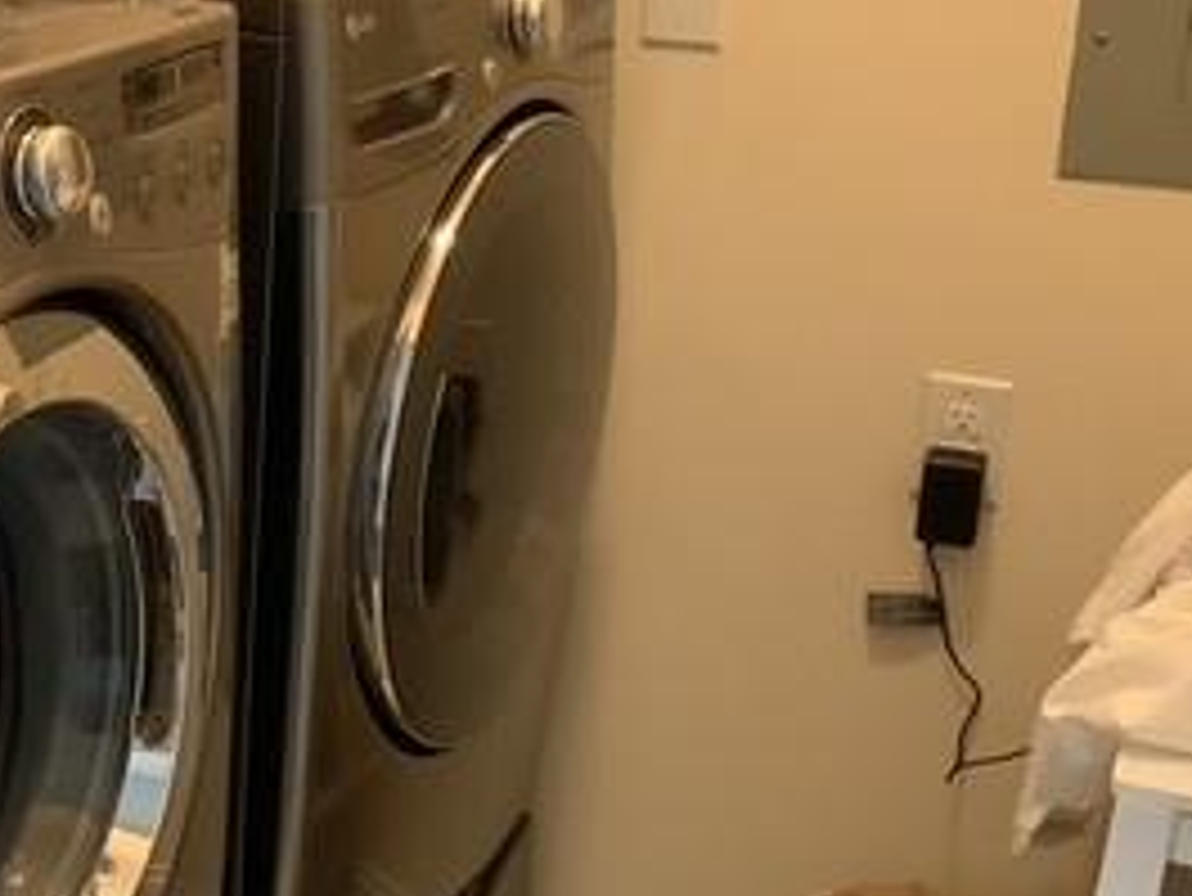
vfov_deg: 21.0
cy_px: 428
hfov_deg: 26.2
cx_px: -31
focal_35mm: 70
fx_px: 2412
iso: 200
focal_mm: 3
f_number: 1.8
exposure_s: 1/60
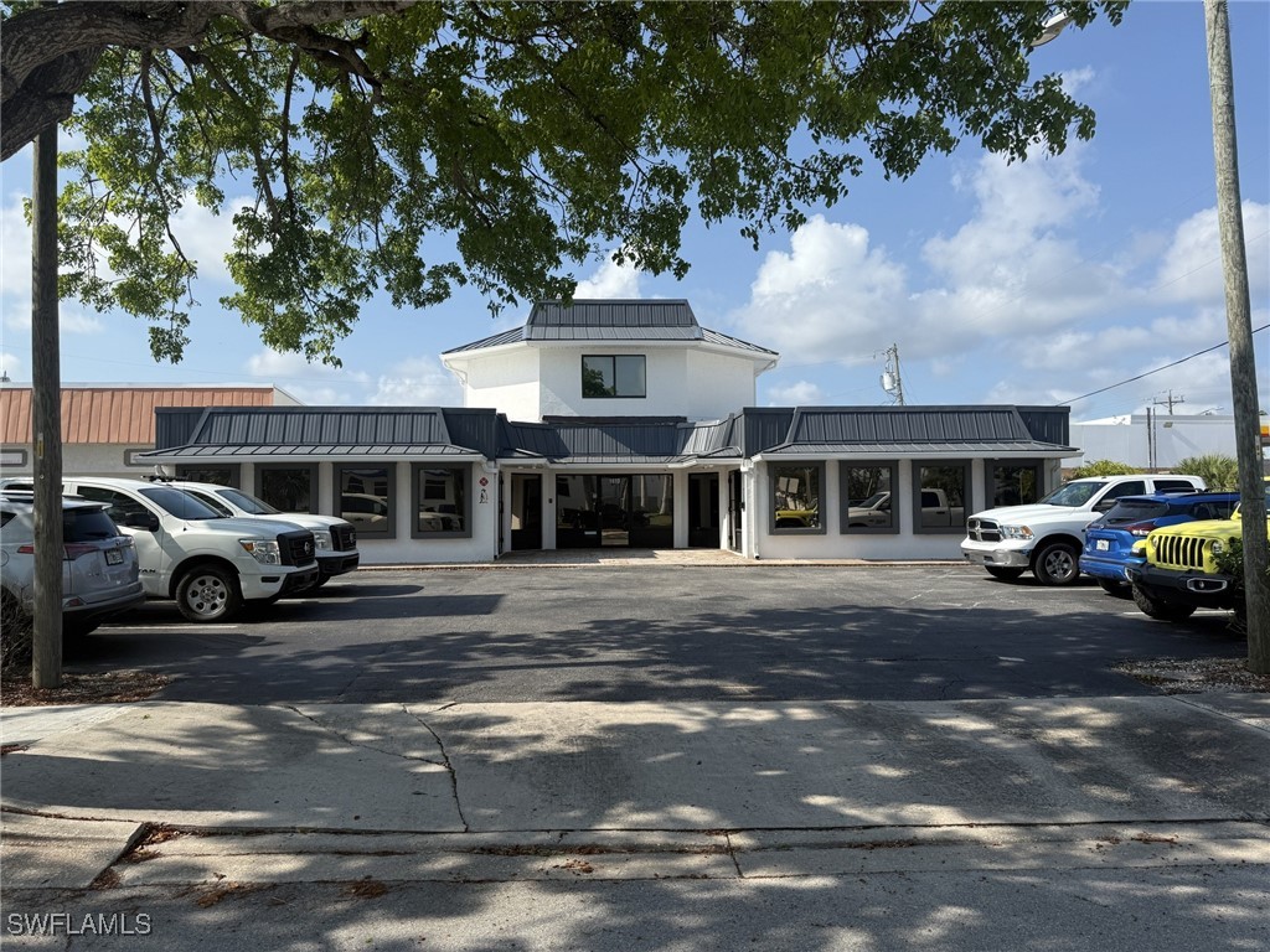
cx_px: 635
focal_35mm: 24
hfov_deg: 71.6
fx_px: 881
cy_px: 476
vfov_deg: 56.8
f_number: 1.78
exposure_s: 1/4405
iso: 80
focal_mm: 6.76
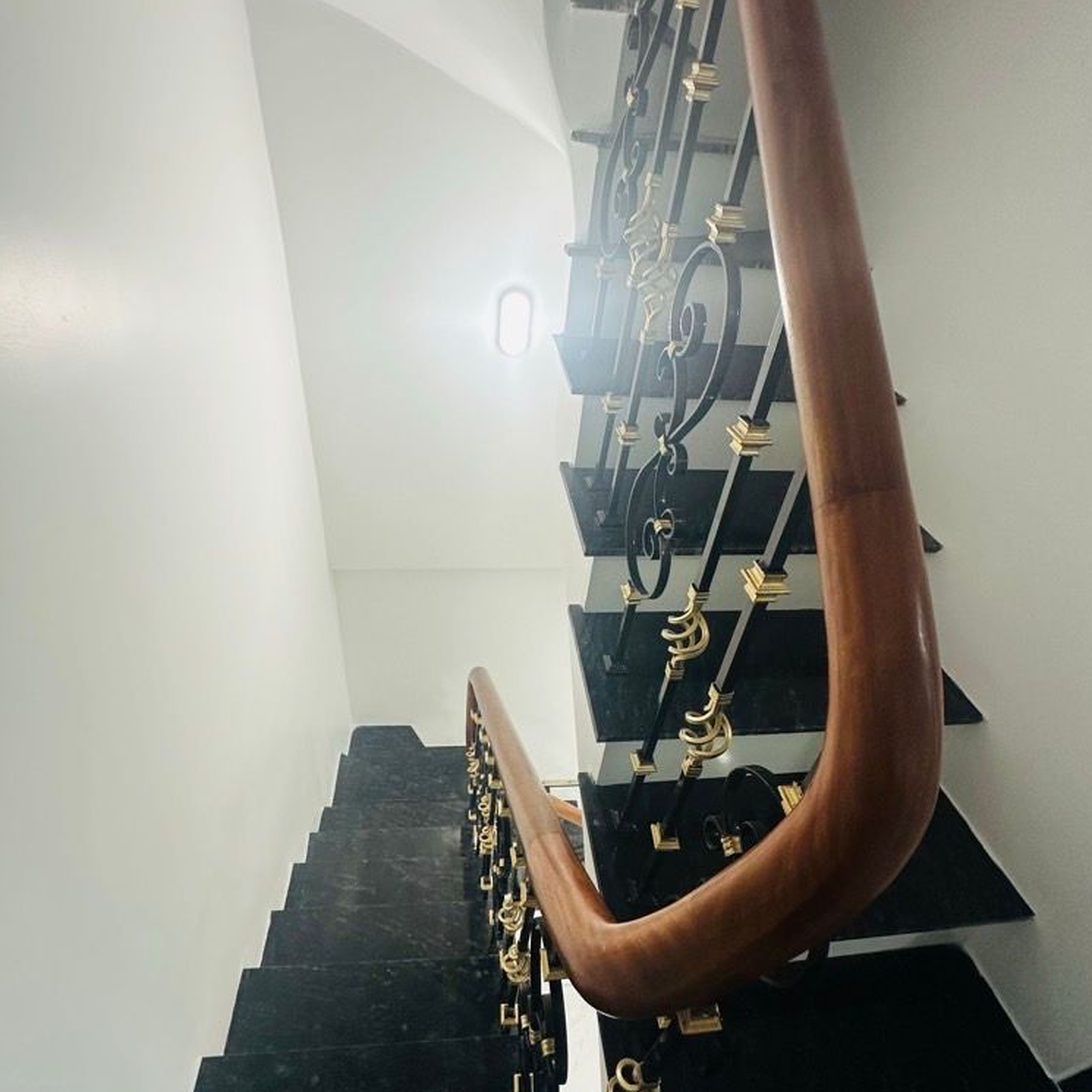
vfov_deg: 84.0
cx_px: 535
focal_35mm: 17
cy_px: 550
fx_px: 607
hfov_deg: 84.0
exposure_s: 1/100
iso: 160
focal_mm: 2.22
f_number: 2.2
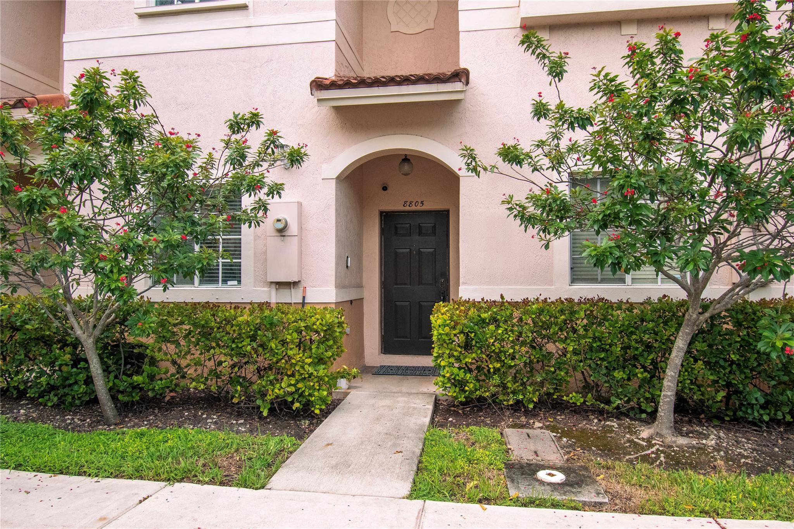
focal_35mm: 21
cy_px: 264
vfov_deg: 59.5
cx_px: 397
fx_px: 463
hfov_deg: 81.2
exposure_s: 1/250
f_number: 8
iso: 320
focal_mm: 14
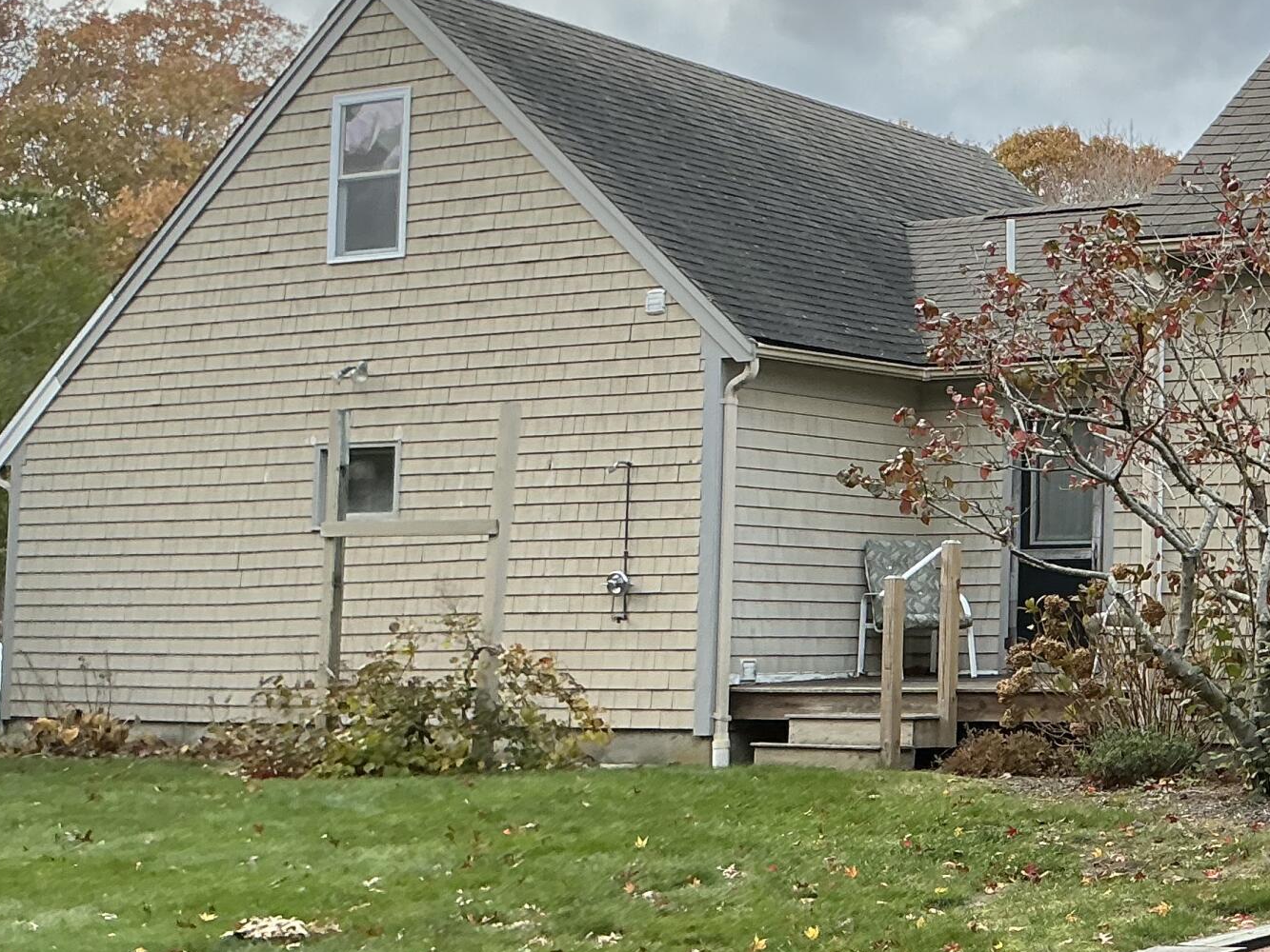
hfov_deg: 27.8
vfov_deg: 23.3
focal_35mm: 63
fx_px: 2312
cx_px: 1421
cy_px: 435
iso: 25
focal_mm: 3
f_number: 1.8
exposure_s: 1/137
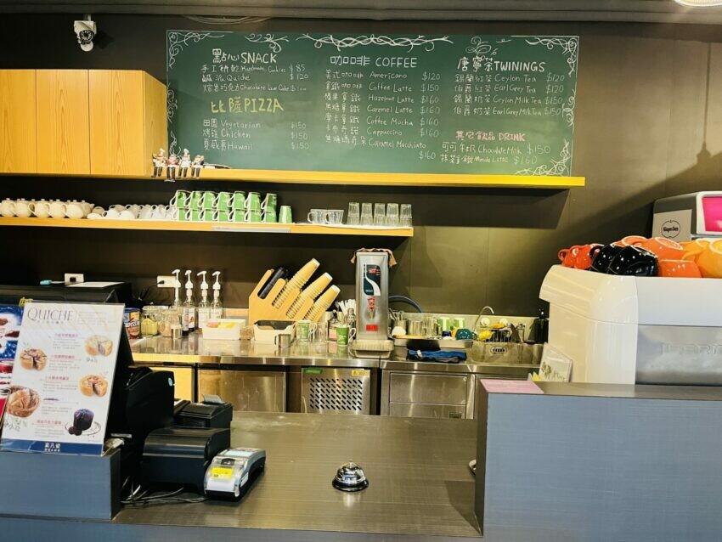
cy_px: 271
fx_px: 542
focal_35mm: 26
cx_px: 361
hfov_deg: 67.3
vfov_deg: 53.1
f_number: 1.6
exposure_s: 1/60
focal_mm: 5.1
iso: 400
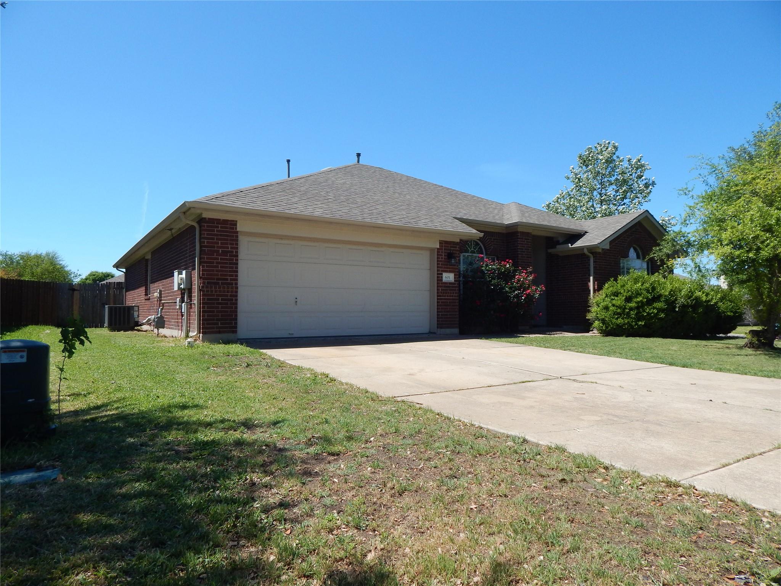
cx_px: 390
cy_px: 293
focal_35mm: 22
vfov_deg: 61.1
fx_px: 496
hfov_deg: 76.4
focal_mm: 4
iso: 125
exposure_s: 1/500
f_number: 6
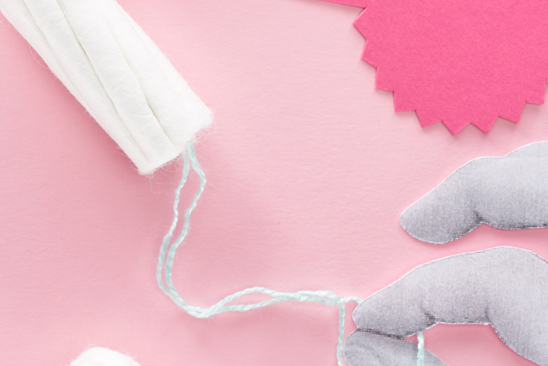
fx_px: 3258
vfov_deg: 6.4
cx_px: -131
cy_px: 22
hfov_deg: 9.5
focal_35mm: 214
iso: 250
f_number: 9
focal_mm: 50
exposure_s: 1/160
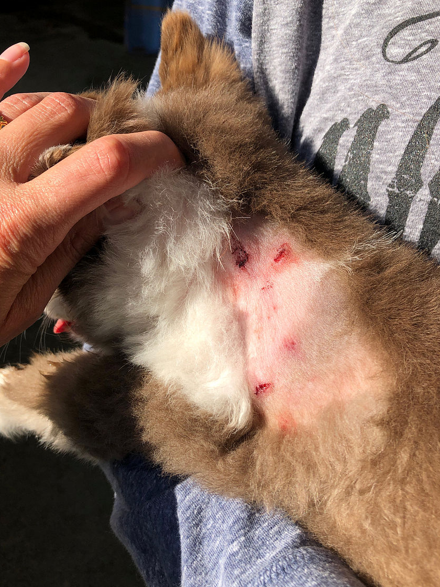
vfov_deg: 59.9
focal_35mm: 30
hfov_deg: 46.8
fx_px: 508
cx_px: 220
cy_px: 308
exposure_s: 1/1517
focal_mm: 3.99
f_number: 1.8
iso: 20
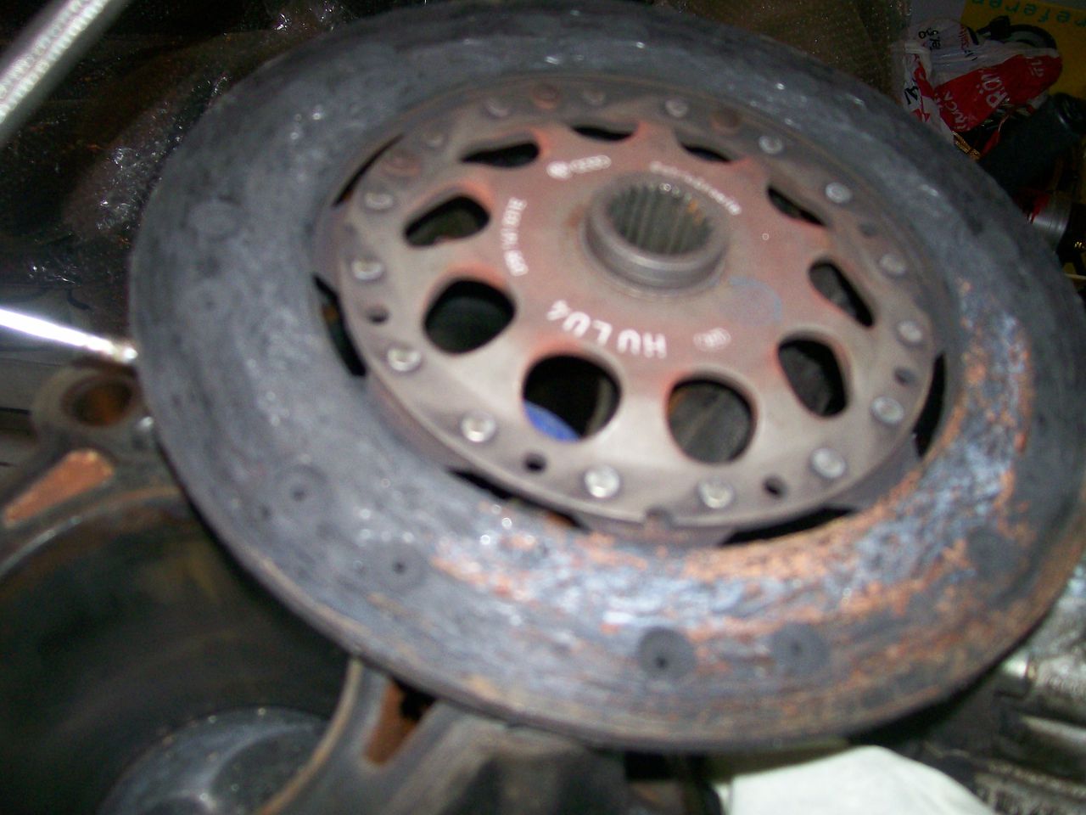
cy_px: 408
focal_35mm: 36
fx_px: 1129
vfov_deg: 39.7
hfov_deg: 51.4
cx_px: 543
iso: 140
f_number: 2.7
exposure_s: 1/64
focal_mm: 6
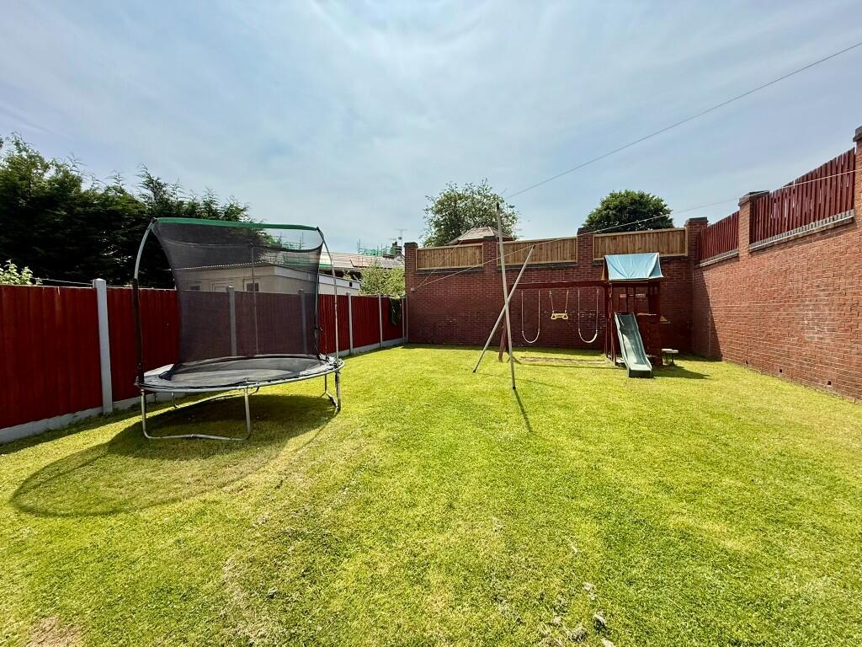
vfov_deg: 85.7
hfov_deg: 102.1
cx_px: 431
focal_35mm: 14
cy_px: 324
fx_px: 349
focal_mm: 2.22
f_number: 2.2
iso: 64
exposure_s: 1/2410
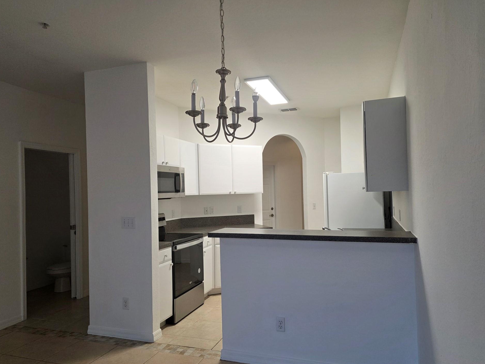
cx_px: 240
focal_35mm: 25
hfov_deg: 69.4
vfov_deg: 54.9
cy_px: 186
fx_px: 350
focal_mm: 6.3
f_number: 1.7
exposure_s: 1/120
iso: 160
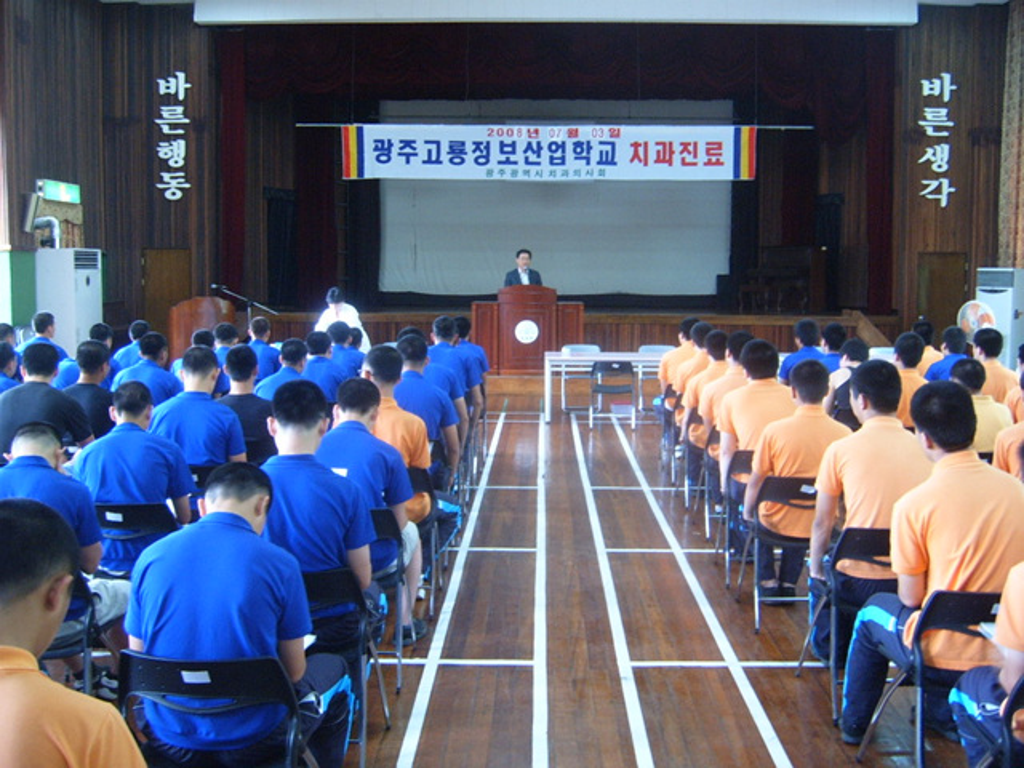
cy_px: 384
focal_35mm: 37
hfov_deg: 50.1
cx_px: 512
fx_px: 1095
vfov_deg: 38.7
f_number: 2.9
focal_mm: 6.2
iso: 141
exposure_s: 1/4
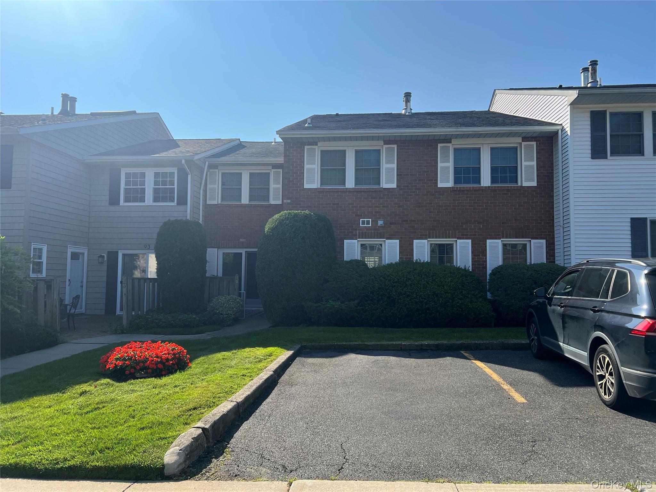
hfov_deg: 67.3
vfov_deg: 53.1
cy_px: 246
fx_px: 493
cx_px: 328
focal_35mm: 26
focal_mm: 5.7
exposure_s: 1/3257
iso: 50
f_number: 1.5
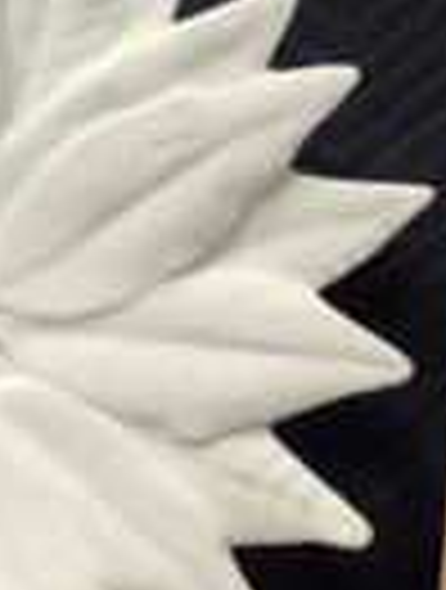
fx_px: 1197
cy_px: 320
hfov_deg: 20.5
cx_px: 5
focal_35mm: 70
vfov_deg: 27.7
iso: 400
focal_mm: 5.4
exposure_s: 1/120
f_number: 1.8
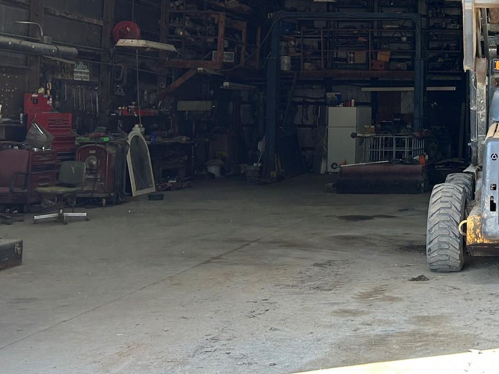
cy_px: 46
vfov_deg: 24.2
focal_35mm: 59
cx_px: 520
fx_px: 850
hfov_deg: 30.0
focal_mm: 5.7
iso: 40
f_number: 1.5
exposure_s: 1/187
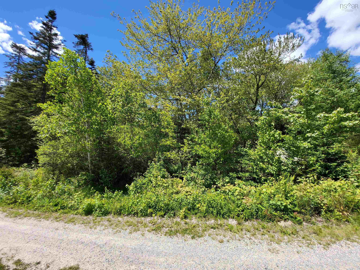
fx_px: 135
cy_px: 135
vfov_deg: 89.9
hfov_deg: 106.2
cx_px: 180
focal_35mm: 13
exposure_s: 1/883
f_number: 2.2
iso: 32
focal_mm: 1.74
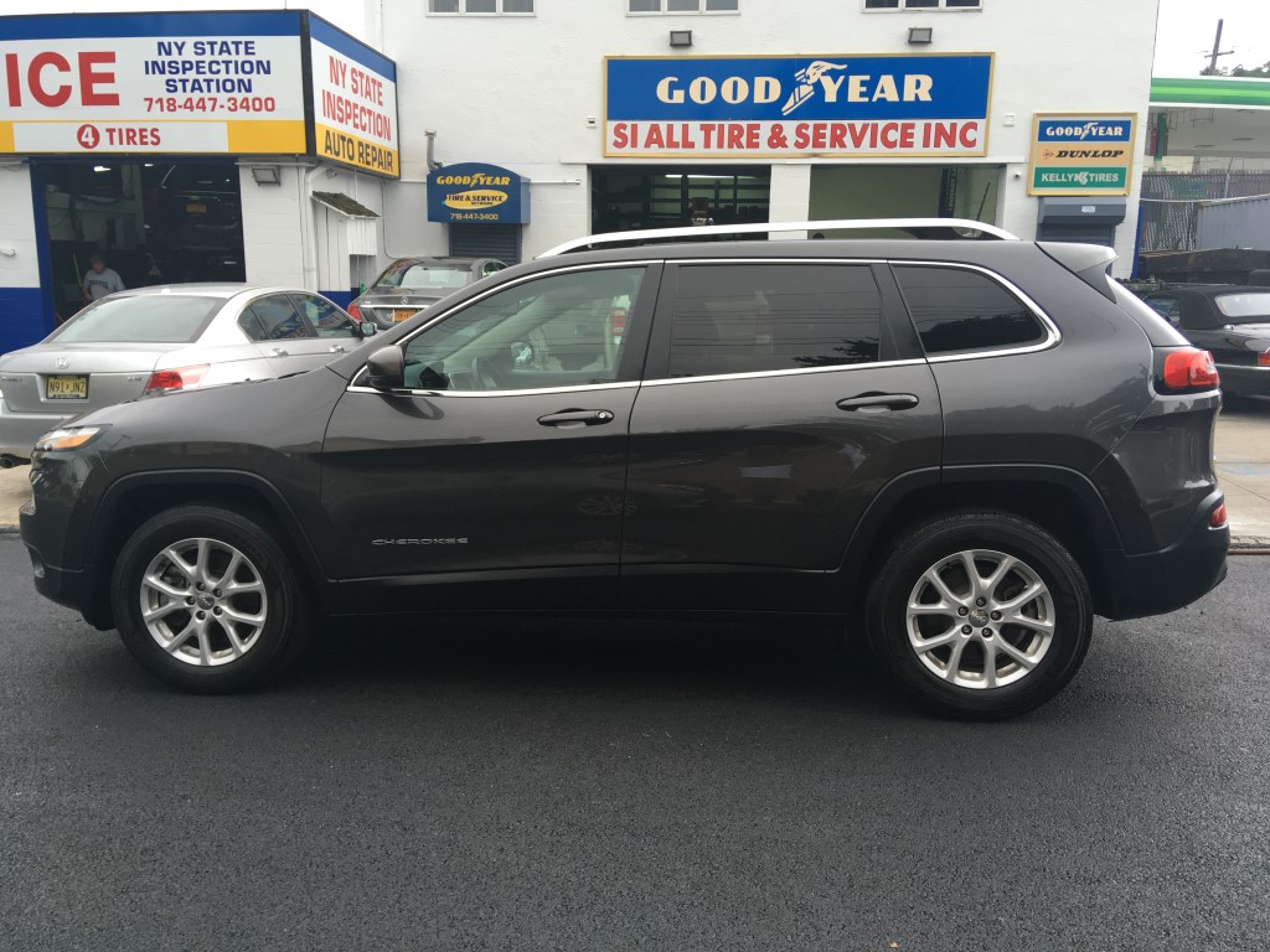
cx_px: 635
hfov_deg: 61.7
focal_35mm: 29
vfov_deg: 48.2
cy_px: 476
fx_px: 1064
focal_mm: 4.15
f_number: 2.2
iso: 32
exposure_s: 1/120
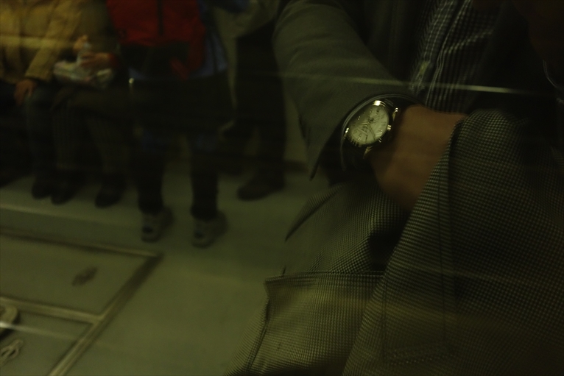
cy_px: 188
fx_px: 517
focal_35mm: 33
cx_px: 282
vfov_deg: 40.0
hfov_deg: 57.2
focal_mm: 12.32
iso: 800
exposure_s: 1/40
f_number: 2.5
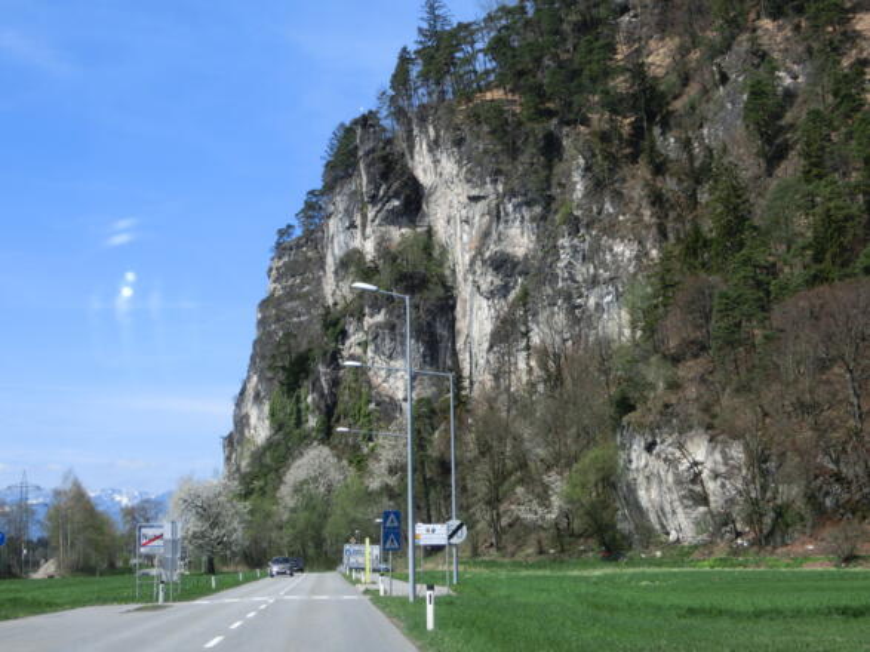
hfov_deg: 30.7
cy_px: 326
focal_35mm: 63
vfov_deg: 23.3
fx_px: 1583
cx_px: 435
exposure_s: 1/400
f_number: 4.6
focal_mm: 11.17
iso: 80
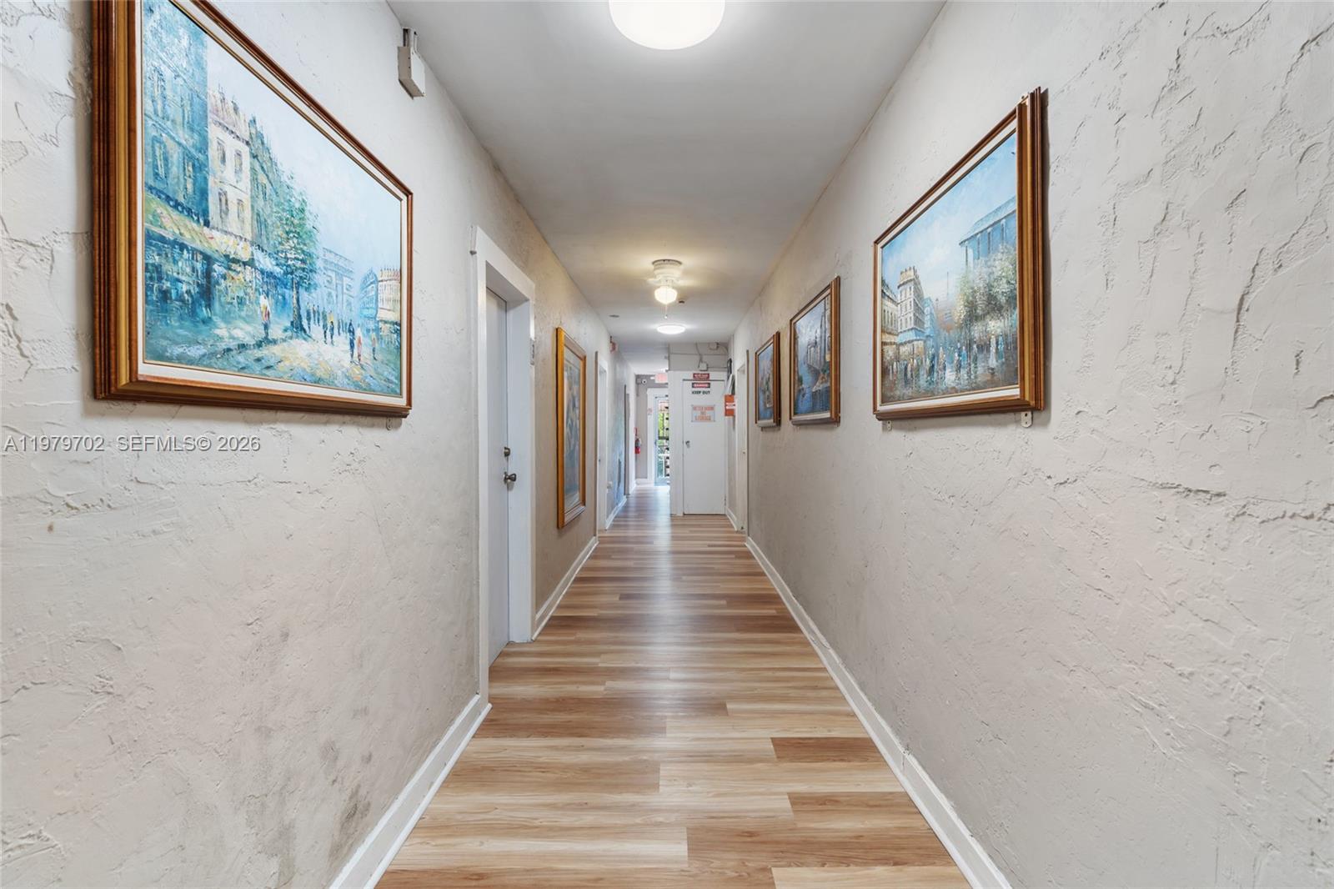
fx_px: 593
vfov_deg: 73.7
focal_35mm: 16
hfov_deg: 96.7
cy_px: 444
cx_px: 667
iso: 250
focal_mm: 16
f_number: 9
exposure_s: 1/1.25
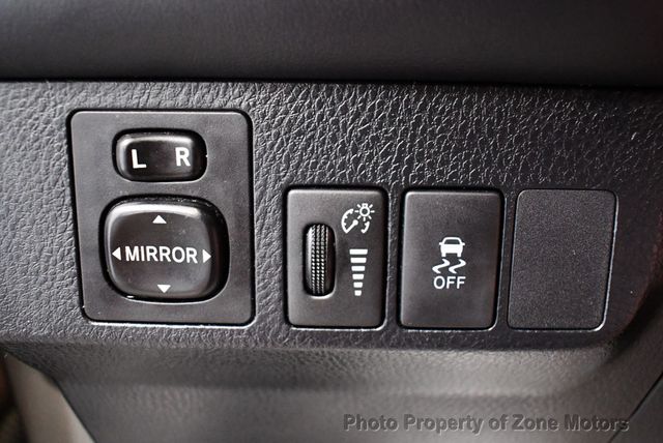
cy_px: 222
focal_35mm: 36
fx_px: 664
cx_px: 332
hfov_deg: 53.1
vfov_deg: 36.9
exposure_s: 1/60
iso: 5000
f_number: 3.5
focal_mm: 18
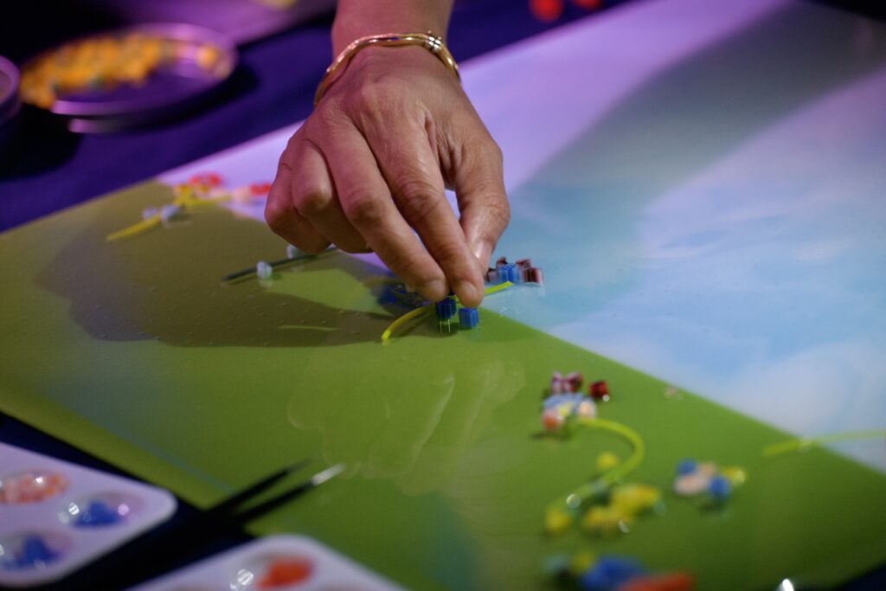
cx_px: 443
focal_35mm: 200
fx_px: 4923
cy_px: 296
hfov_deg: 10.3
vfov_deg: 6.9
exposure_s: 1/160
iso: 1000
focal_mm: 200
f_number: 4
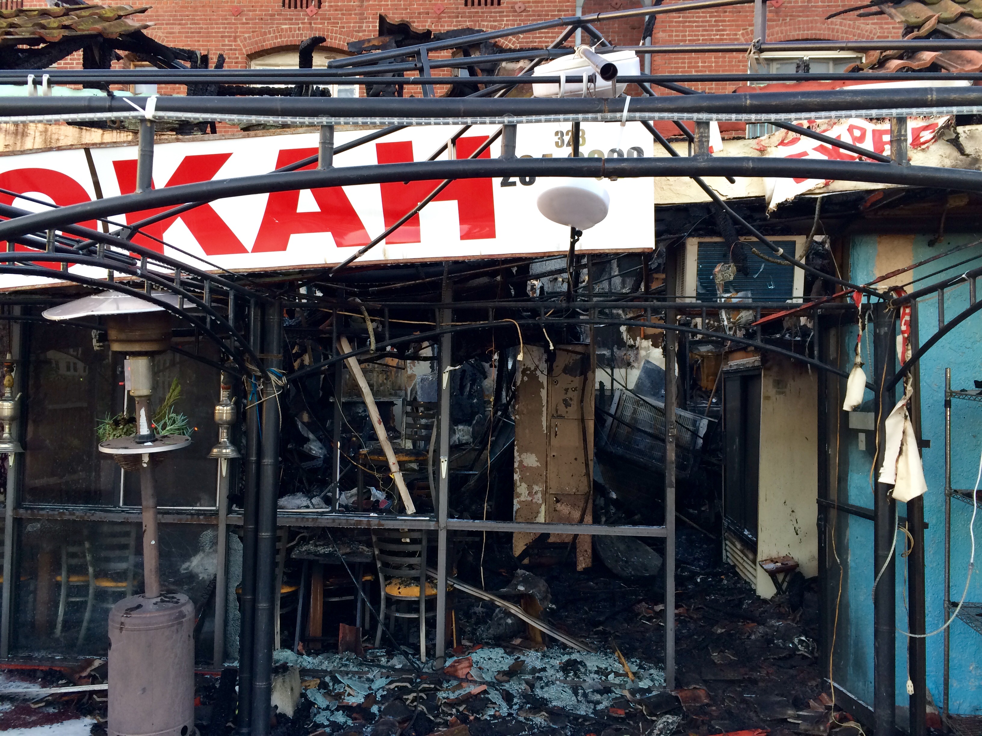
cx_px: 491
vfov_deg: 48.2
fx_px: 823
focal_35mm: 29
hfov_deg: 61.7
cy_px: 368
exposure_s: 1/30
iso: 40
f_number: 2.2
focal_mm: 4.15
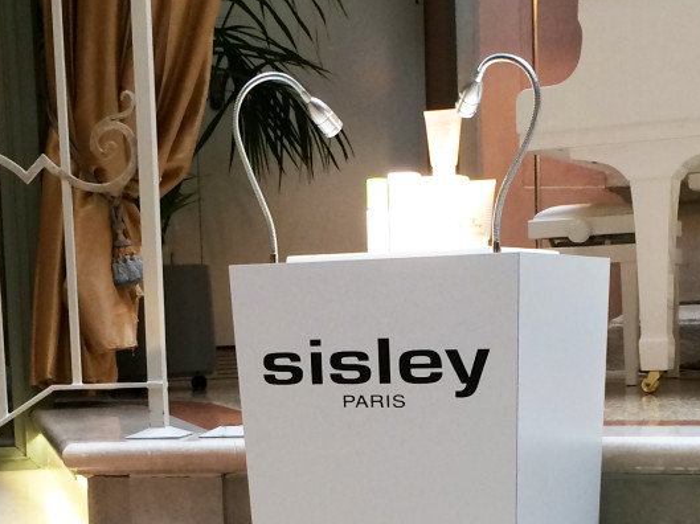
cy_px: 476
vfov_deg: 18.3
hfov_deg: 24.7
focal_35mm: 79
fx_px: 1596
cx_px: 311
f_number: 2.2
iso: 64
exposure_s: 1/30
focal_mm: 4.15
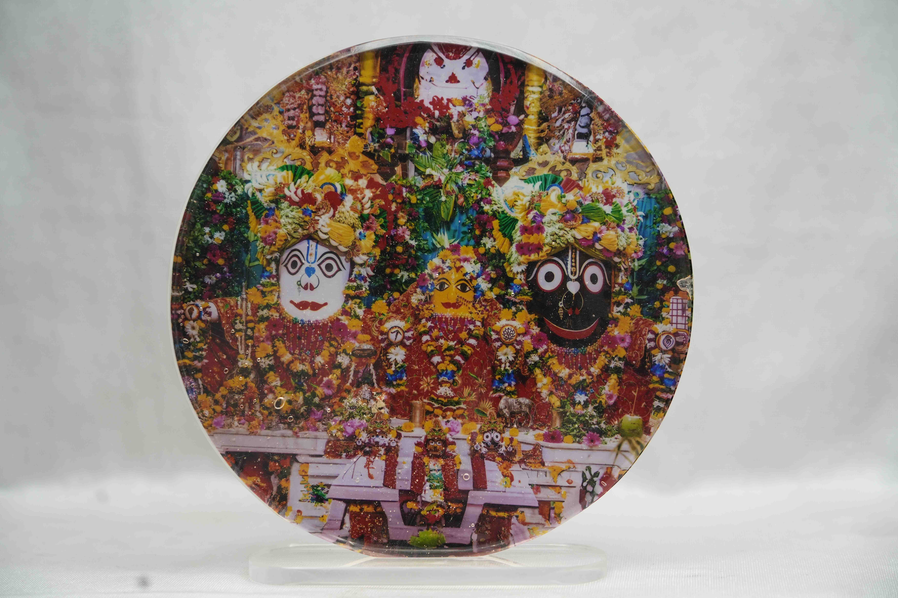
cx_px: 449
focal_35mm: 83
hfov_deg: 24.5
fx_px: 2070
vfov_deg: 16.5
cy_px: 299
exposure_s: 1/60
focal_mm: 83
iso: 200
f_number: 5.6
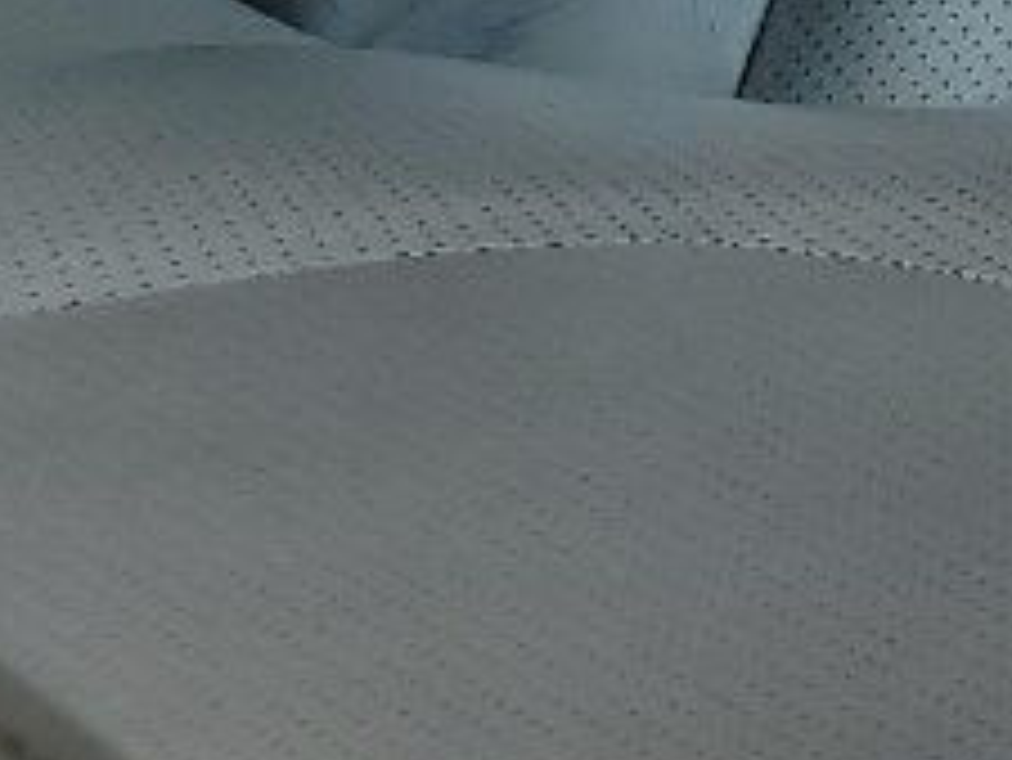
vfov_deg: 7.5
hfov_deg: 8.8
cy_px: -1048
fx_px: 5411
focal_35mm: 185
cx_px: 3036
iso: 50
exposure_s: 1/1111
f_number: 1.5
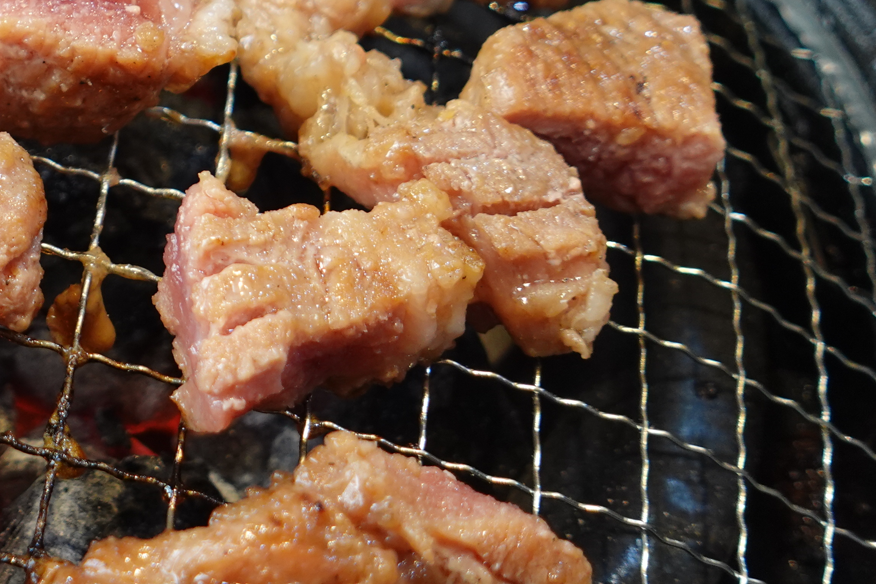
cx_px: -115
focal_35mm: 102
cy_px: 54
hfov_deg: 19.1
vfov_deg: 13.3
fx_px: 2482
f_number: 2.8
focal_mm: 16.29
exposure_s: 1/50
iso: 500
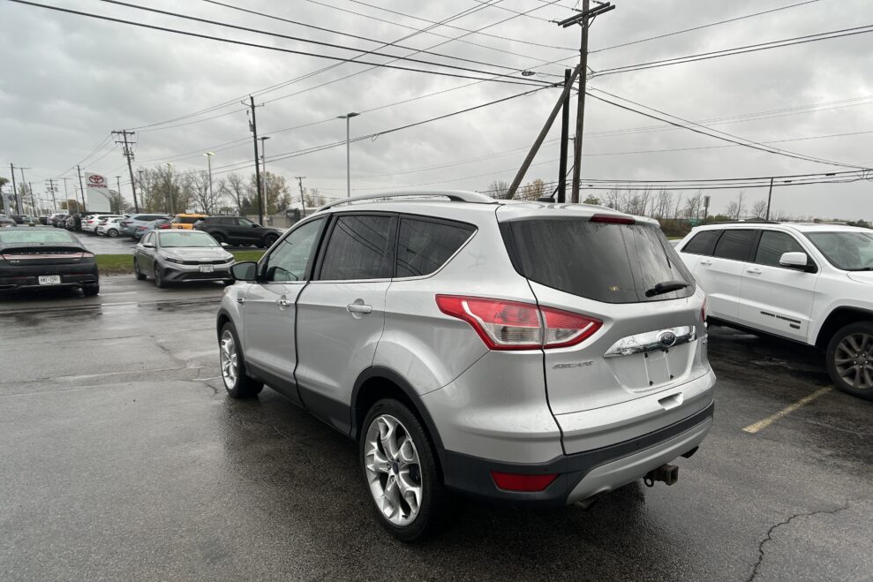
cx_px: 451
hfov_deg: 65.5
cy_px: 311
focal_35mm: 28
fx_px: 679
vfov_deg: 46.4
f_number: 1.5
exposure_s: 1/635
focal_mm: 5.7
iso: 50
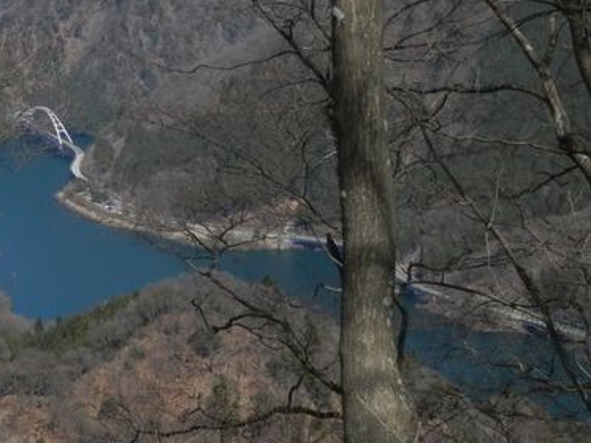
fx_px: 1793
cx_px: 59
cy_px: 87
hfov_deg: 18.4
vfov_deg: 14.0
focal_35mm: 105
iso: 80
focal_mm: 8.9
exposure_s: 1/1000
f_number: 4
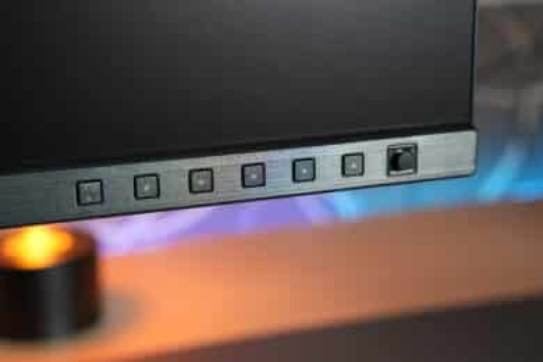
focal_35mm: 70
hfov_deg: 28.8
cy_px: 181
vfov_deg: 19.5
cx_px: 272
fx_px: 1056
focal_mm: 70
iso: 1250
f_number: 8
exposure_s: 1/80
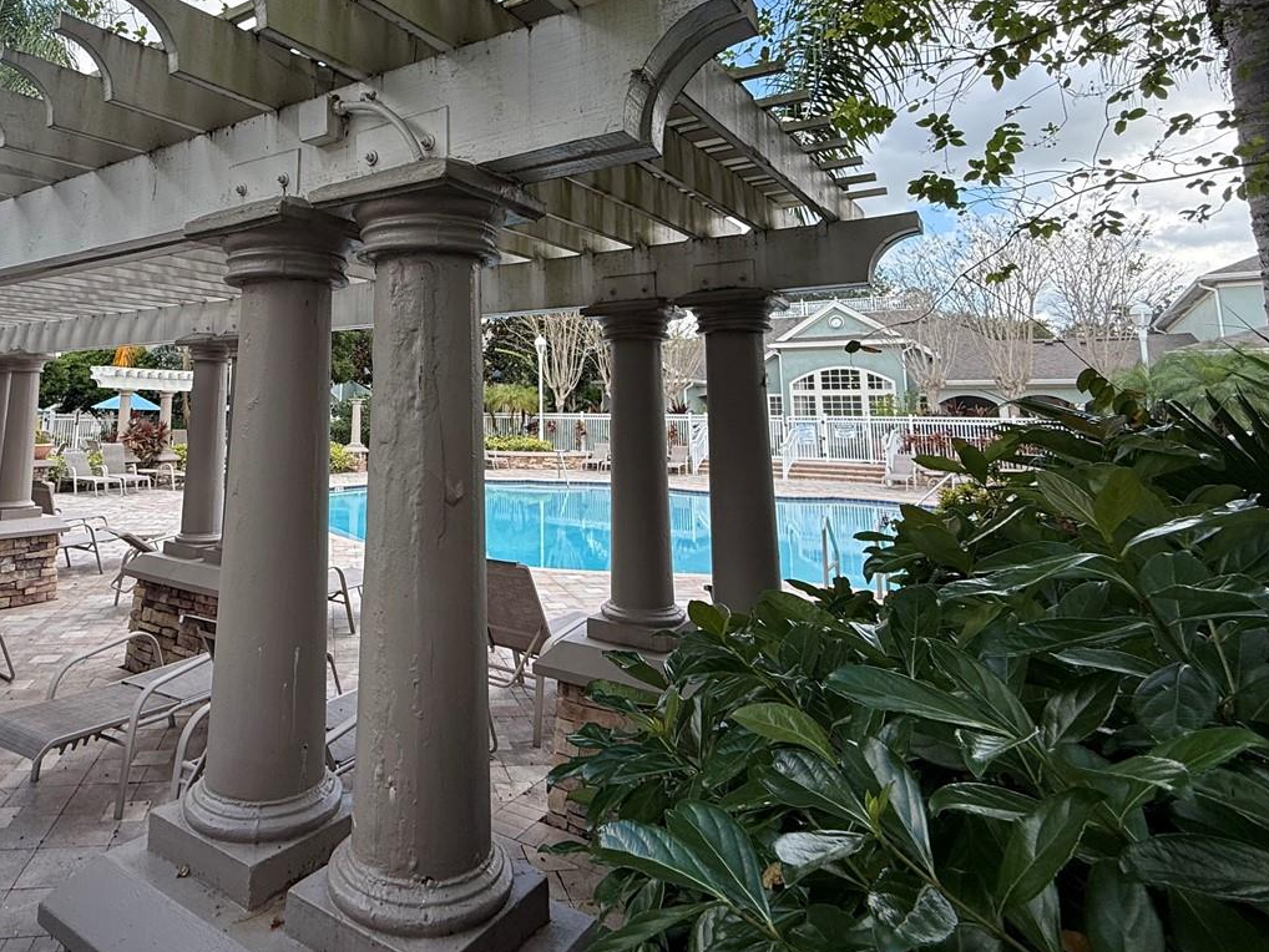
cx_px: 428
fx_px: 807
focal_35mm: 22
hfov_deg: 74.1
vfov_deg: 59.2
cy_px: 290
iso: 64
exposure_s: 1/408
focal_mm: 2.22
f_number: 2.2
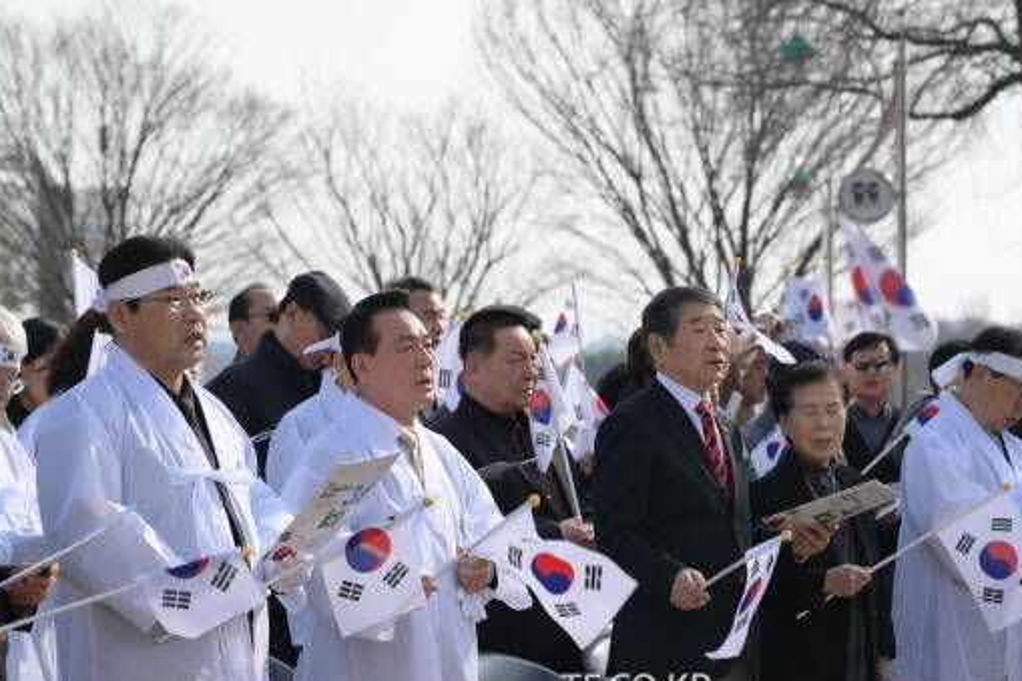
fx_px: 4285
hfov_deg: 13.6
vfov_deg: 9.1
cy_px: 397
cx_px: 491
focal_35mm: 151
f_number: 8
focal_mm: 120
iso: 100
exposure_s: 1/200
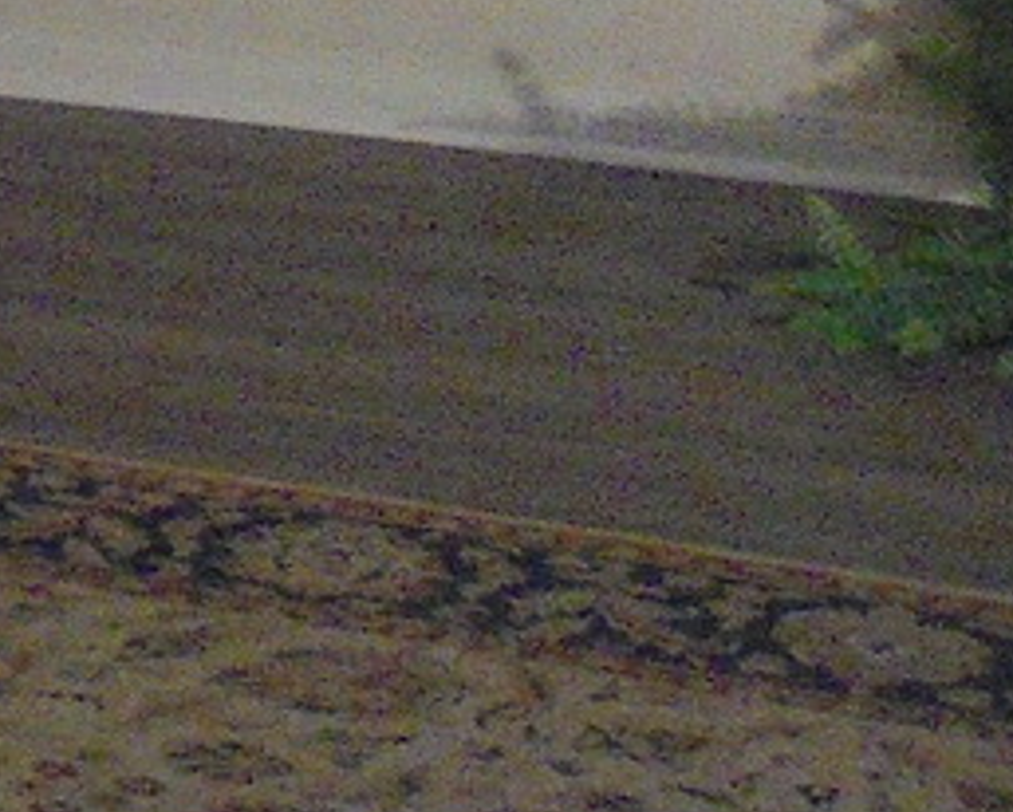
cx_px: -1210
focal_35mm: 142
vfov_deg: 9.9
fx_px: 4261
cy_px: -978
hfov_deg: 11.7
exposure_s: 1/80
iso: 640
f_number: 3.5
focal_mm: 4.6
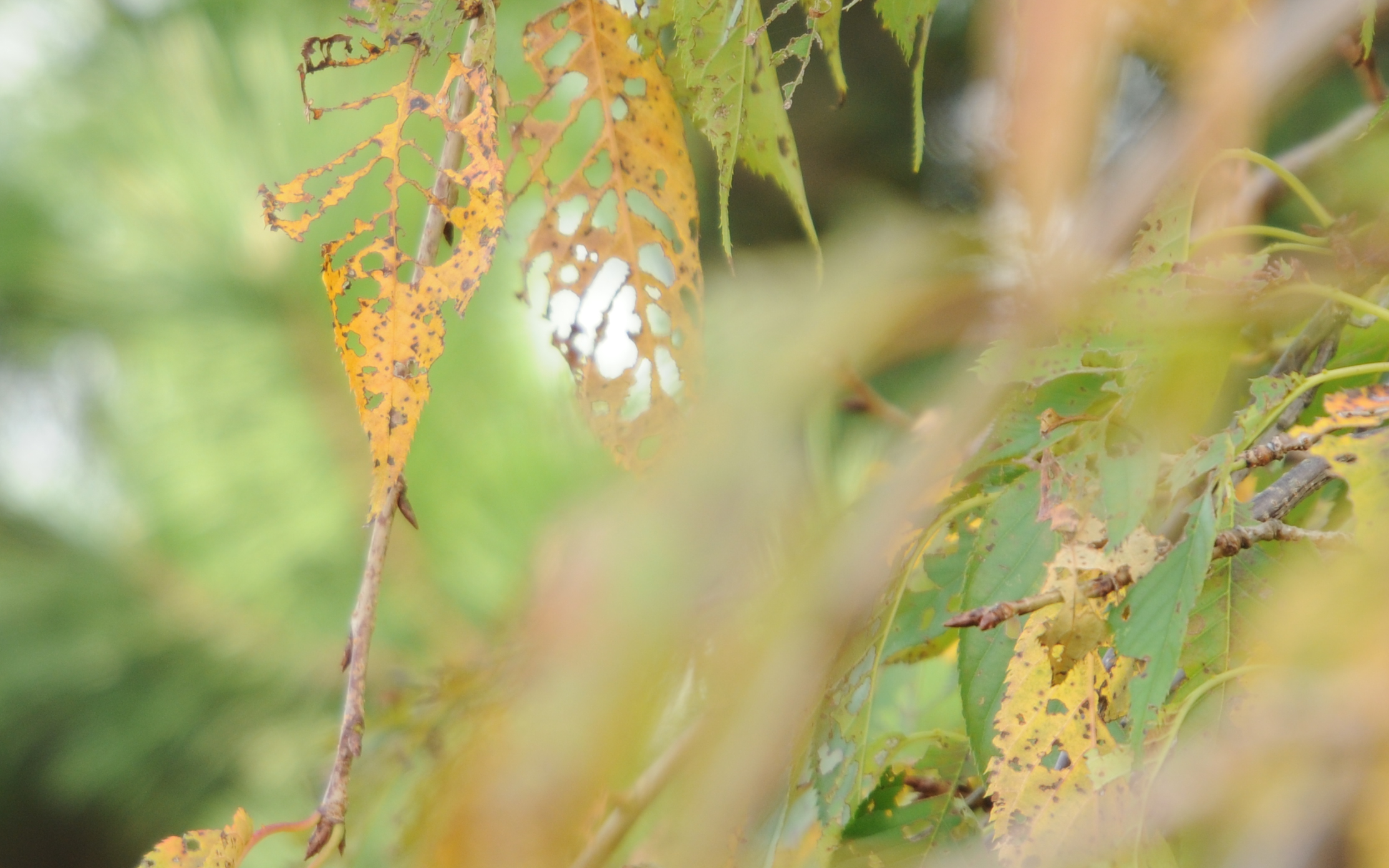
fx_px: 15028
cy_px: 196
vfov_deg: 3.3
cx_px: 562
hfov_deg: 5.3
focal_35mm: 397
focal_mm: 135
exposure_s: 1/80
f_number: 5.6
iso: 200
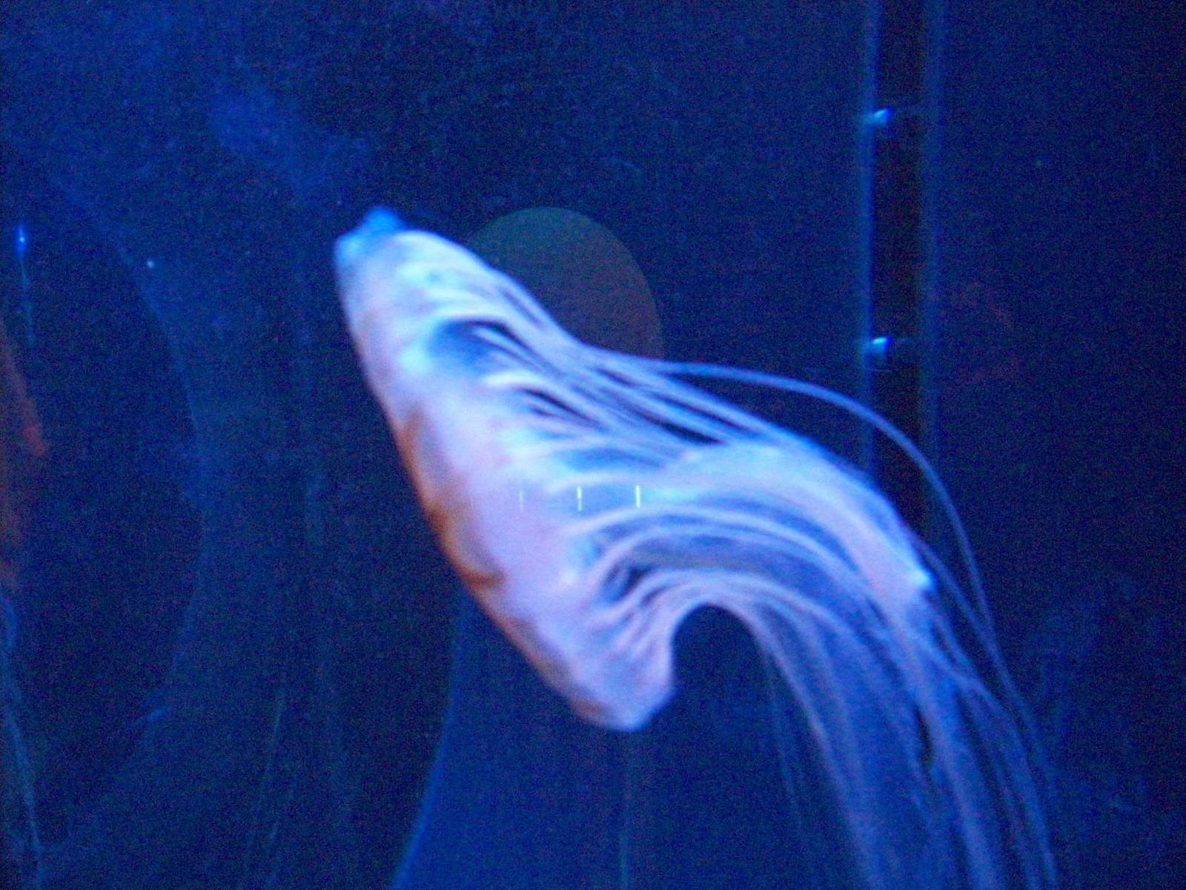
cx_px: 593
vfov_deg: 39.7
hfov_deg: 51.4
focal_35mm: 36
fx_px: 1233
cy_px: 445
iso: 800
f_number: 2.7
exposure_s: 1/10.6
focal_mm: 6
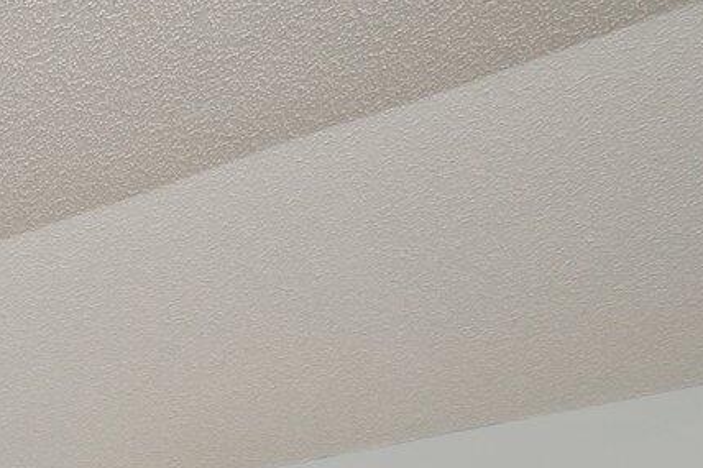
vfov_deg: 16.5
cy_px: 877
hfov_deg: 18.0
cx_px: -764
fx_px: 1308
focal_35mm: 67
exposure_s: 1/50
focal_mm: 14
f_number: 9
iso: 500
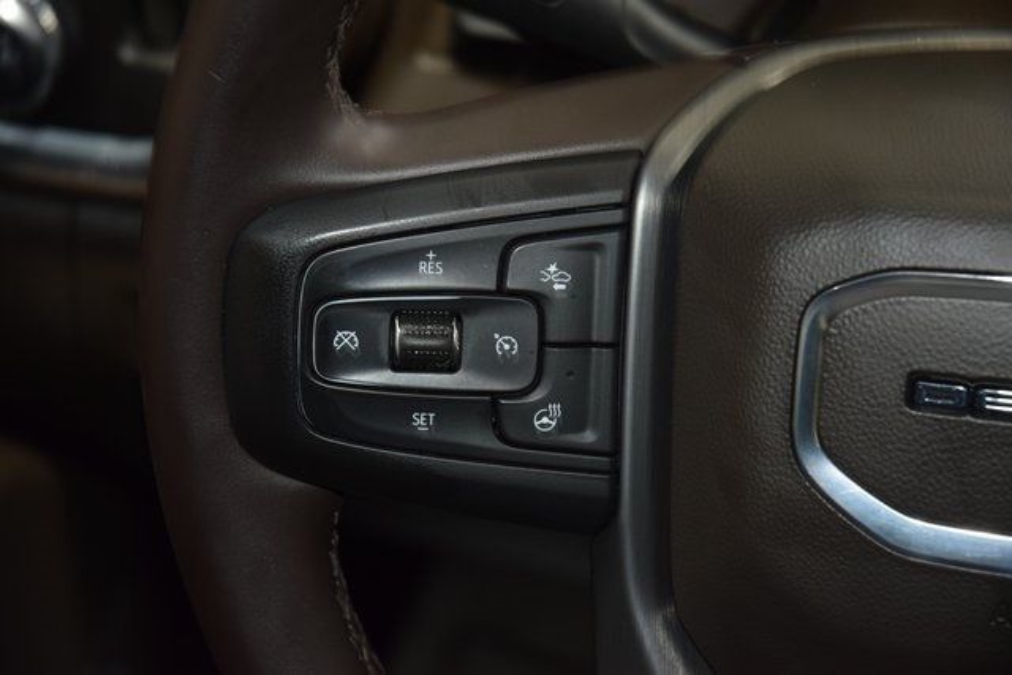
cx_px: 506
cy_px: 338
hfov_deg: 19.5
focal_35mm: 105
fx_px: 2952
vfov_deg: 13.0
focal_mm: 70
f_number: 4.5
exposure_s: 1/10
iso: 1100
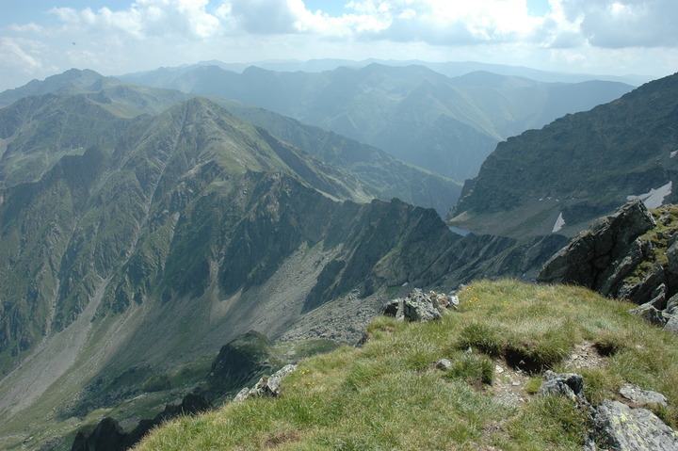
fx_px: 508
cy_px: 226
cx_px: 339
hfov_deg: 67.4
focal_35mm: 27
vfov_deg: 47.9
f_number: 9
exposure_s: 1/320
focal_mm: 18
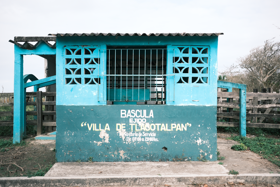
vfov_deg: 37.9
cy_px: 94
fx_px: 272
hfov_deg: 54.4
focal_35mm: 35
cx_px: 140
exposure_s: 1/2500
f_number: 2
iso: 200
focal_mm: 23
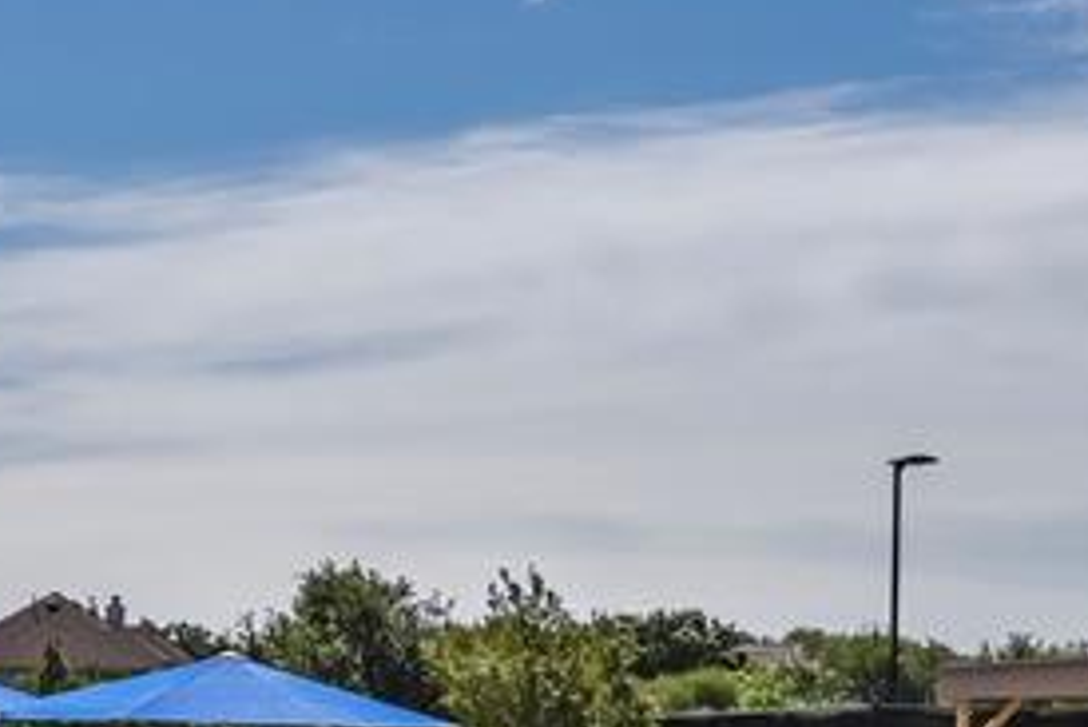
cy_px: 797
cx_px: 703
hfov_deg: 18.2
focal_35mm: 112
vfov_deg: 12.1
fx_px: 3387
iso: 400
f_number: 8
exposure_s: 1/3200
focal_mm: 30
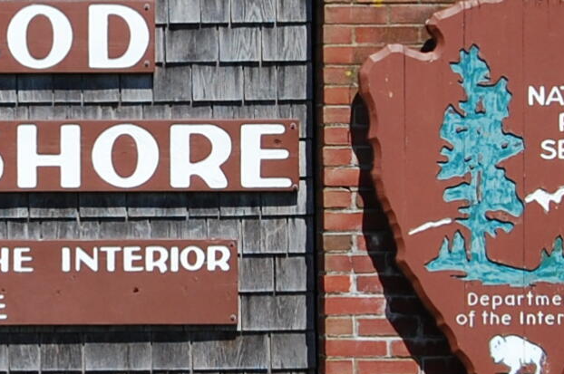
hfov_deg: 7.4
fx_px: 4303
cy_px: 164
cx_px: -98
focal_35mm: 275
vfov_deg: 5.0
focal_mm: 38
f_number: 10
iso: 200
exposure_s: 1/400
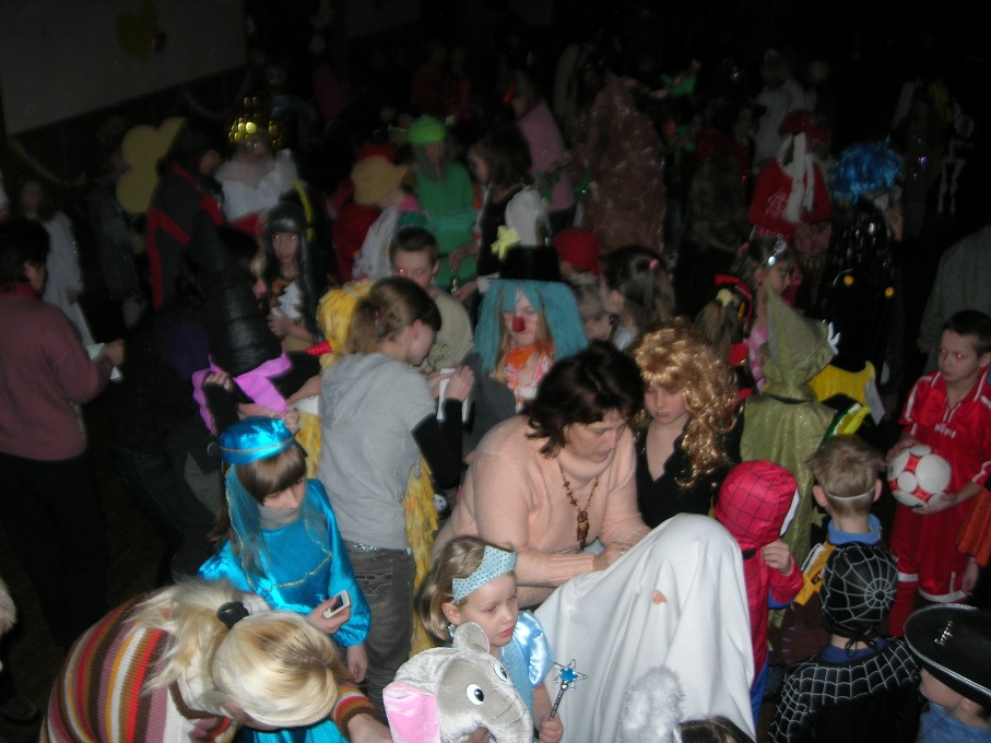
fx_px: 1088
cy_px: 372
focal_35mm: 38
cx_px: 496
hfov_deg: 49.0
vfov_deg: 37.7
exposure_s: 1/60.1
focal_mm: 7.8
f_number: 2.8
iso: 64
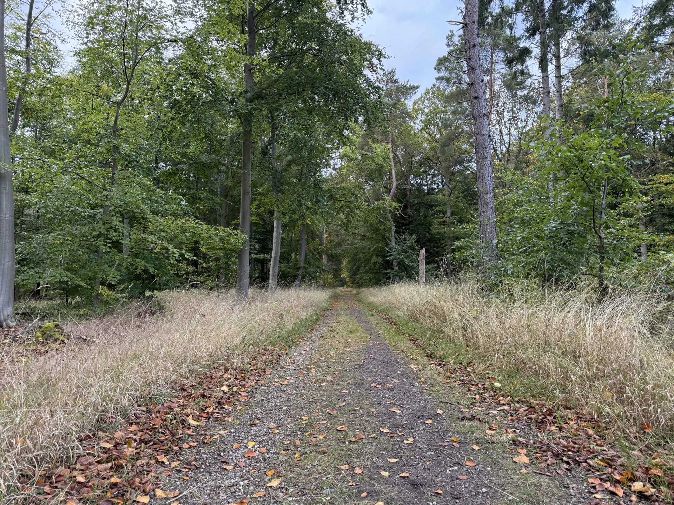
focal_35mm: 24
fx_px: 467
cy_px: 252
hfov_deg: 71.6
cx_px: 337
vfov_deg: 56.8
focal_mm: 6.76
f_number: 1.78
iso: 100
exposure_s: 1/358
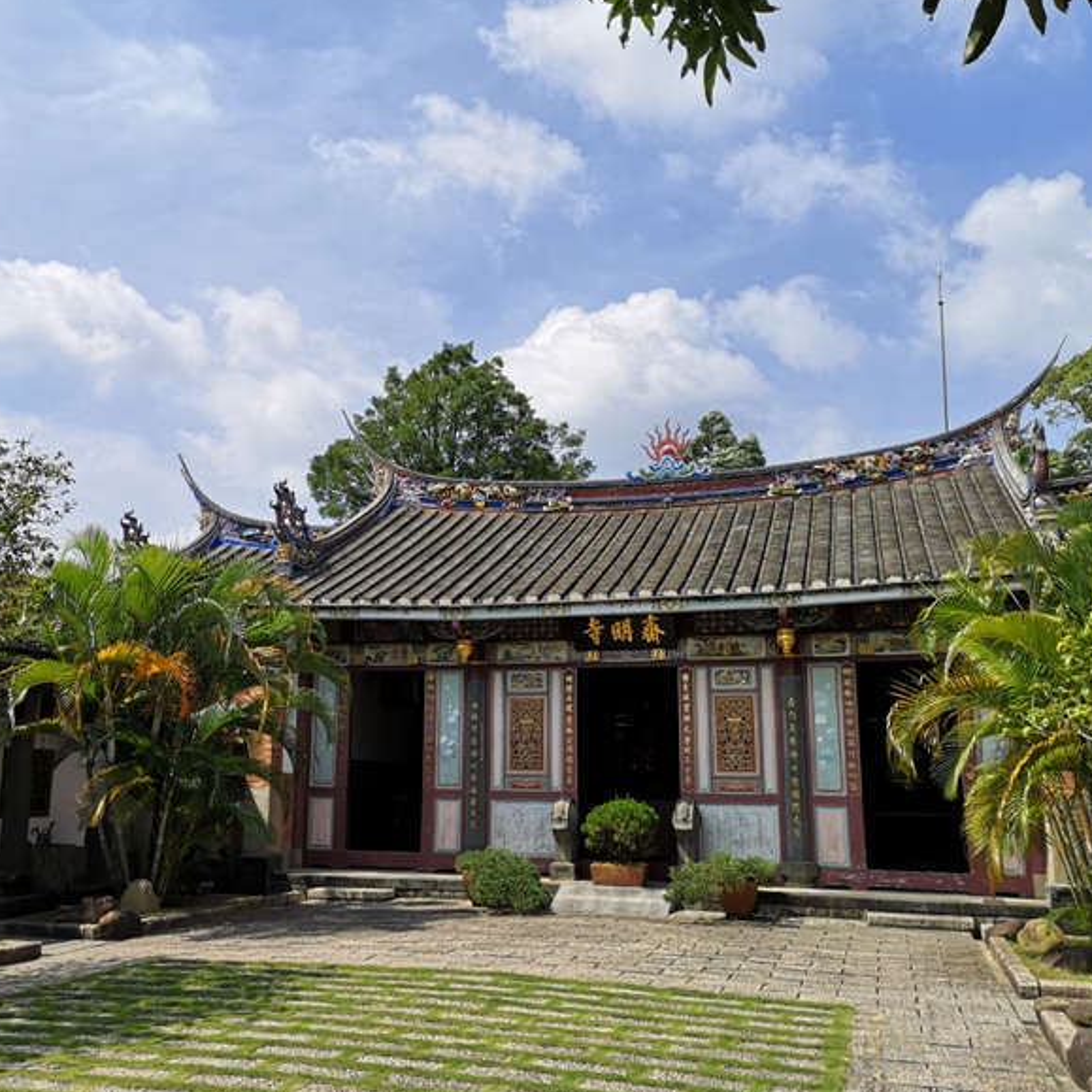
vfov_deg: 49.7
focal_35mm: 33
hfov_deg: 49.6
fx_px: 1178
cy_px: 554
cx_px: 483
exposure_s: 1/2841
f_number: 1.8
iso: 50
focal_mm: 3.95
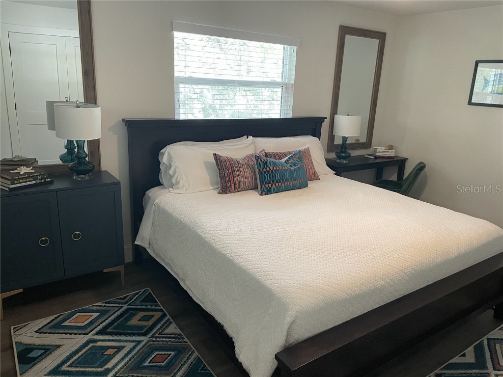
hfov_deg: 67.3
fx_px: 378
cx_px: 252
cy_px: 188
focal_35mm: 26
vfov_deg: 53.1
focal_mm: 4.2
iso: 320
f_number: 1.6
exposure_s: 1/60
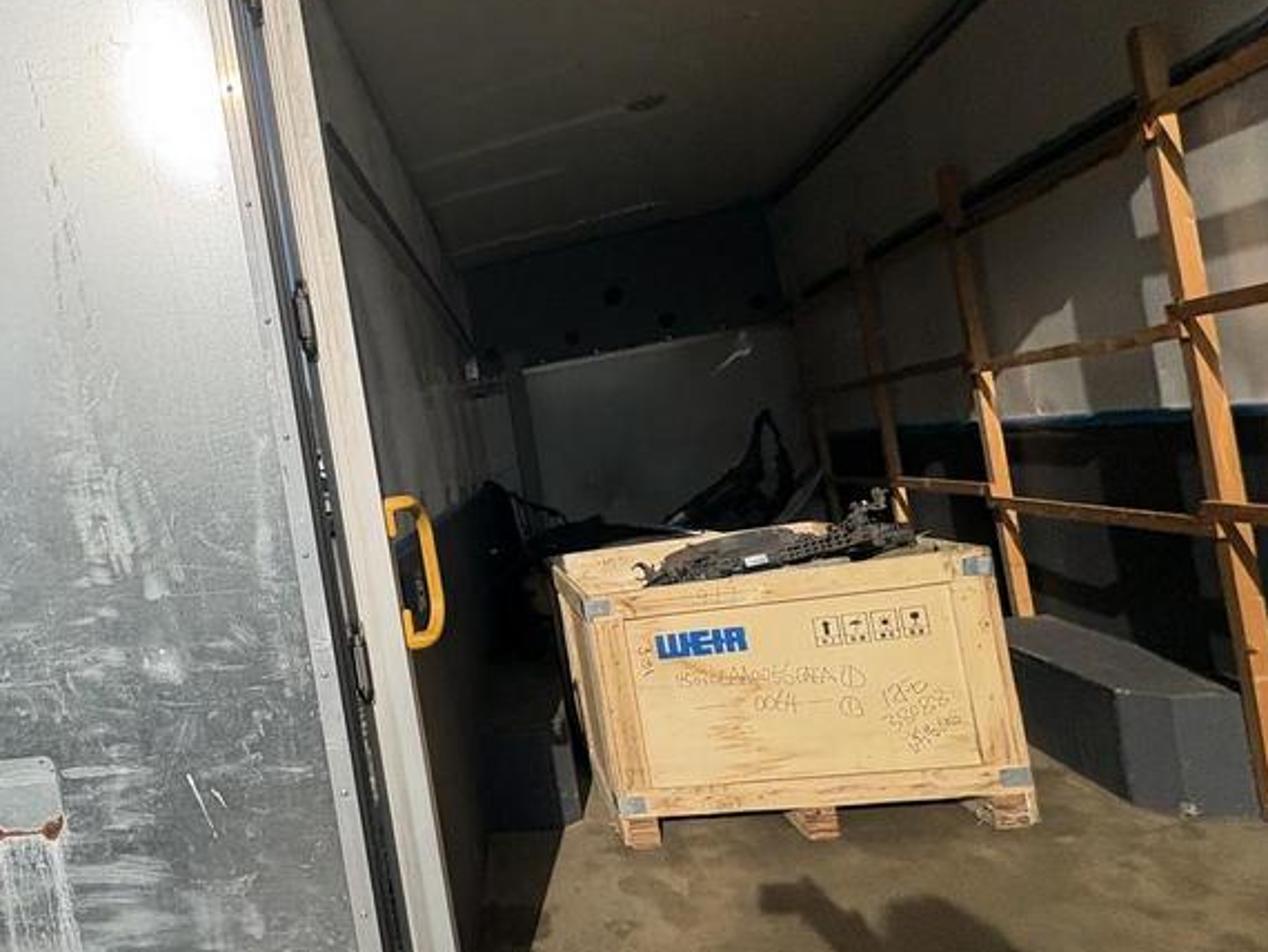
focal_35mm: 22
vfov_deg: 61.1
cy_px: 469
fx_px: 806
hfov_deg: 69.9
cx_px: 280
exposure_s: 1/4630
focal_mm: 2.22
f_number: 2.2
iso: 50
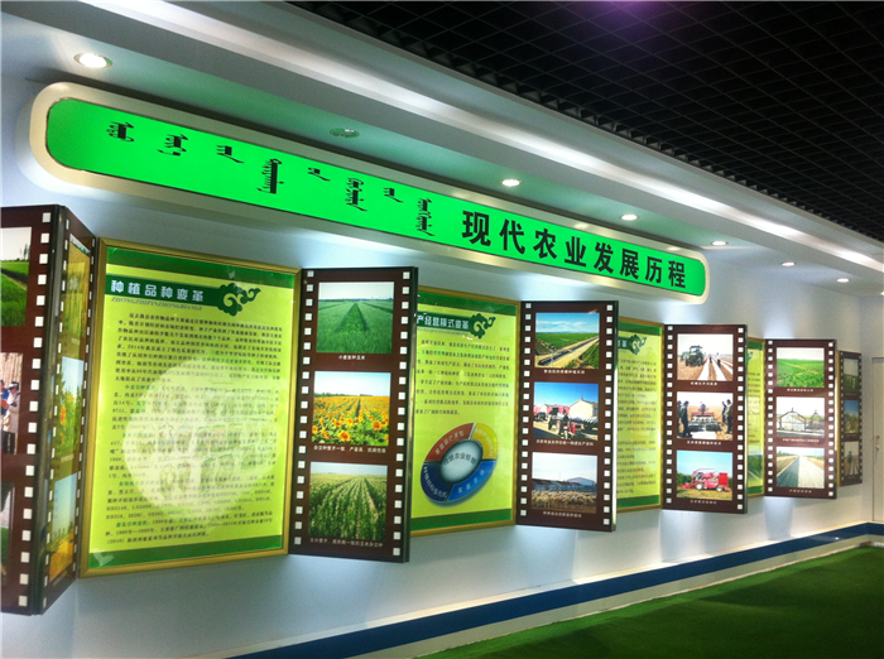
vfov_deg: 40.6
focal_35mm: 35
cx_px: 442
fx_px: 892
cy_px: 330
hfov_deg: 52.7
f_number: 2.8
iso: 80
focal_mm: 3.85
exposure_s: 1/33
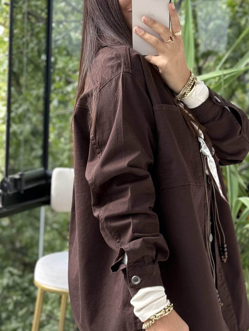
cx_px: 144
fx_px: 767
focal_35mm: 80
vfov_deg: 24.4
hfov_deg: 18.4
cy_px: 182
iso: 80
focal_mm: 6.76
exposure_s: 1/388
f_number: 1.78
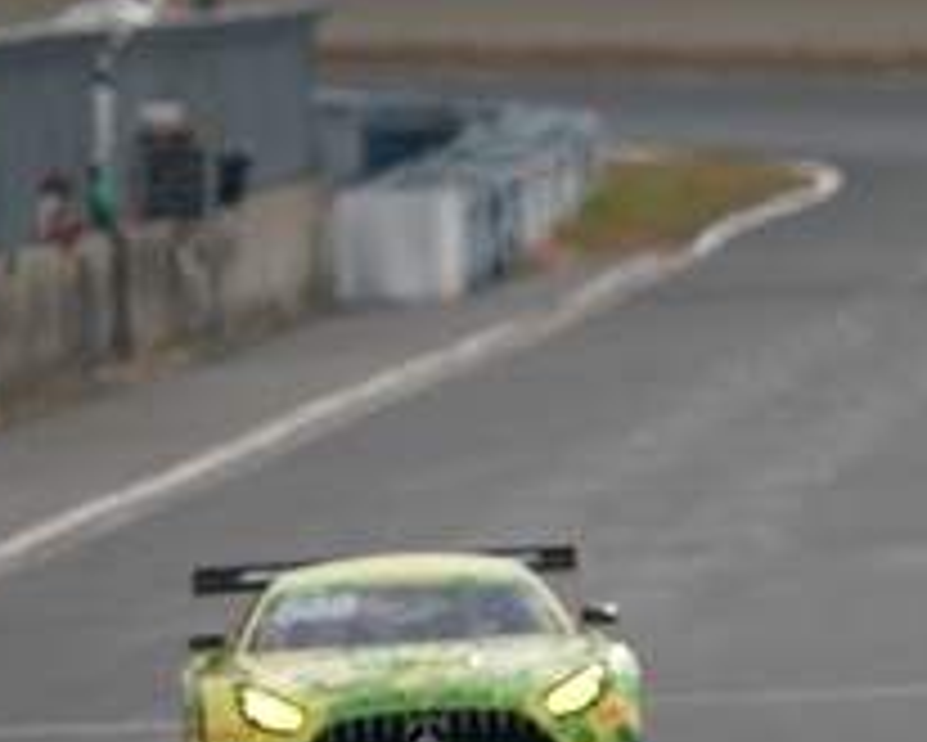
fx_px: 54074
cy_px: 526
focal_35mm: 1970
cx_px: 1341
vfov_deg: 0.8
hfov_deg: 1.0
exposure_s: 1/800
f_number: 7.1
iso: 250
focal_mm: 600
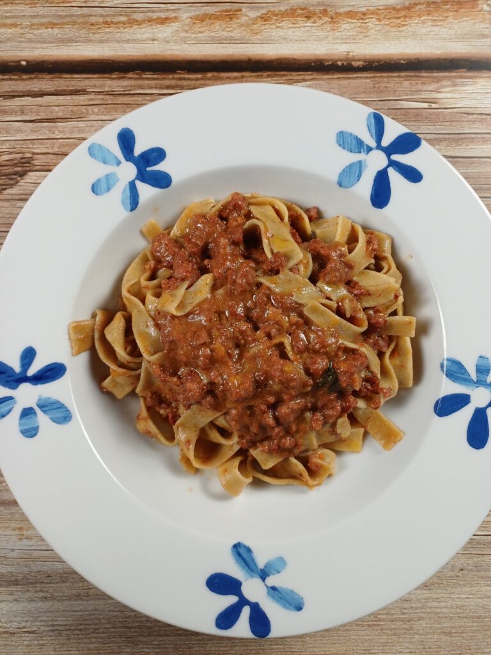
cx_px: 246
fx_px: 473
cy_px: 328
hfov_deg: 54.9
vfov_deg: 69.4
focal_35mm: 25
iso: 100
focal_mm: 4.65
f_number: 1.8
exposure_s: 1/50
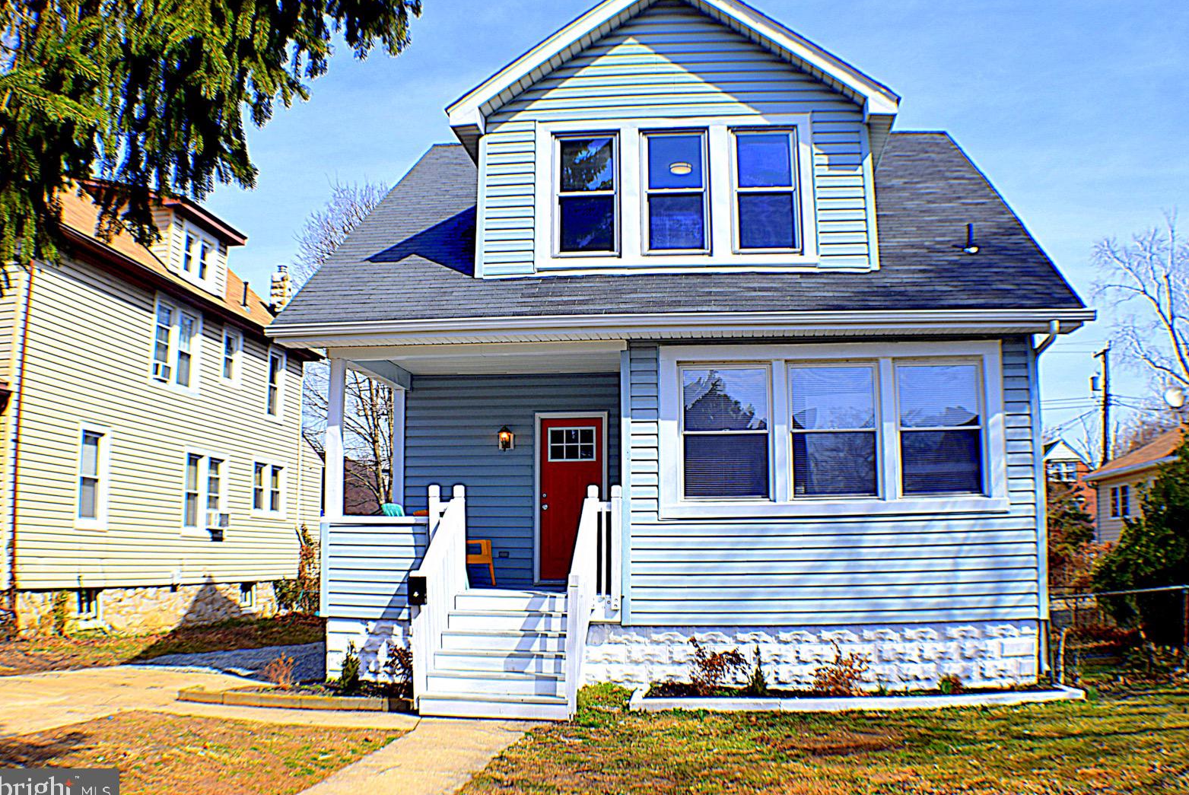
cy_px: 405
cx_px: 596
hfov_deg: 45.4
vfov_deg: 31.2
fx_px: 1421
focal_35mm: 43
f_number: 10
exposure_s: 1/400
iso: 200
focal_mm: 28
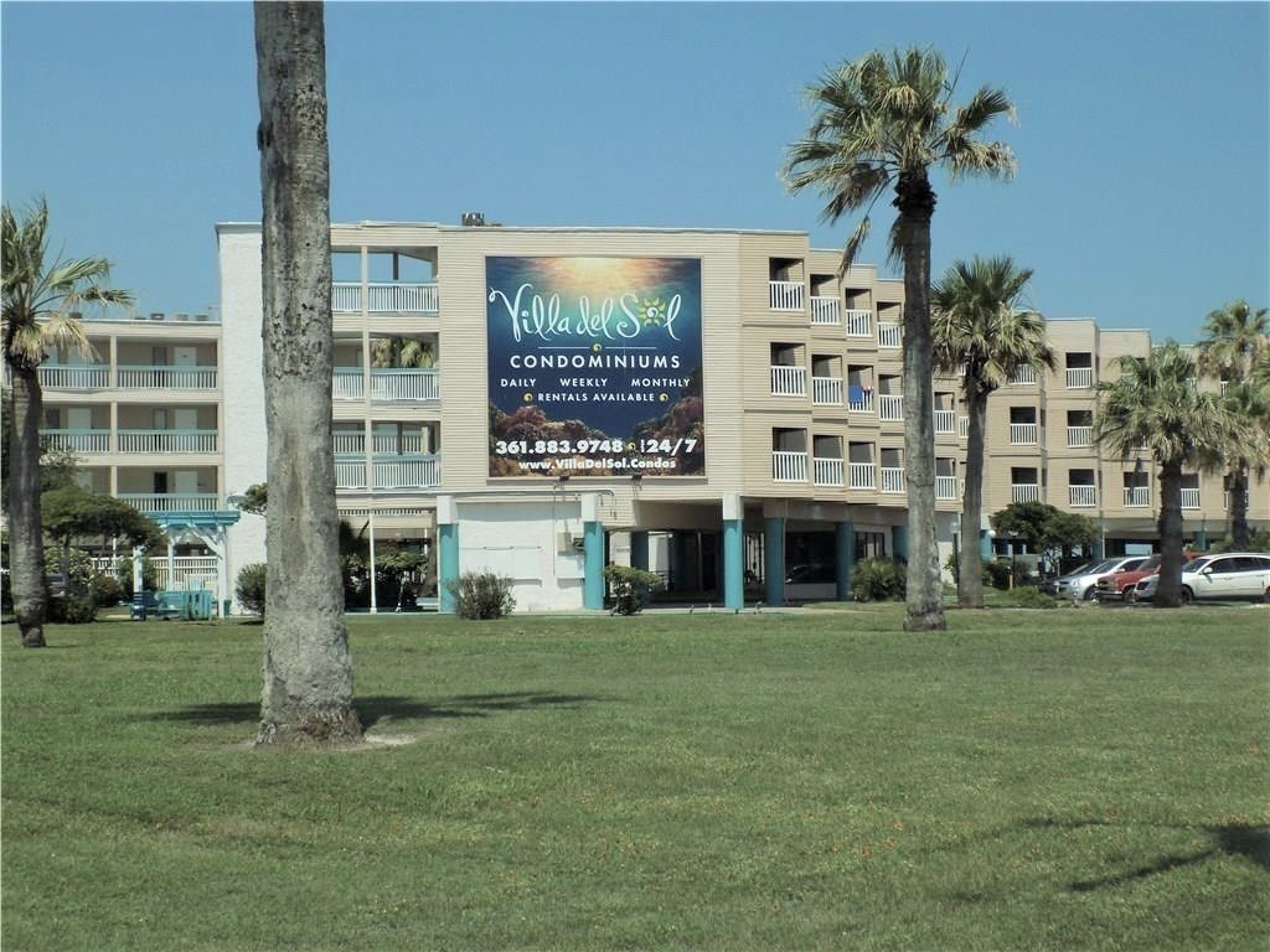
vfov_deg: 24.8
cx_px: 635
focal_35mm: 59
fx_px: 2165
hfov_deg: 32.7
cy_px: 476
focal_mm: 10.5
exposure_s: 1/800
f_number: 4
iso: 80
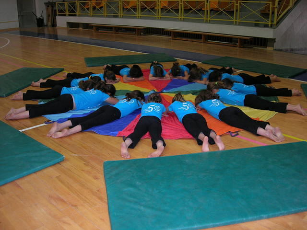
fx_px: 337
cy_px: 115
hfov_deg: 49.0
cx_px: 154
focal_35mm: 38
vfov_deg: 37.7
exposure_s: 1/60.1
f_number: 2.8
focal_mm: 7.8
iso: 98
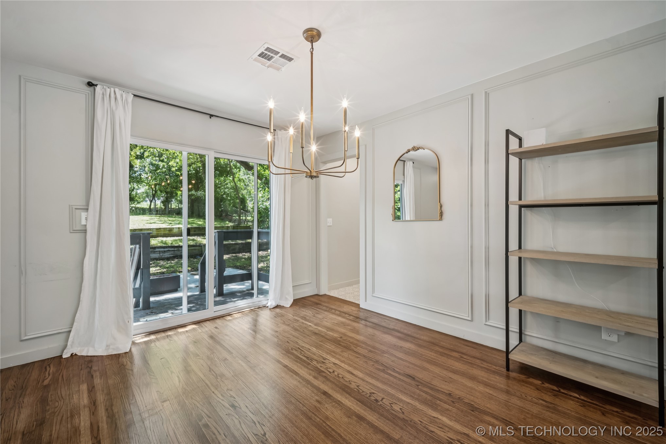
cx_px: 333
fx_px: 259
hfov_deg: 104.3
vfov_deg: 81.2
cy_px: 222
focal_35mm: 14
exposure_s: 1/15
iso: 640
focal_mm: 14
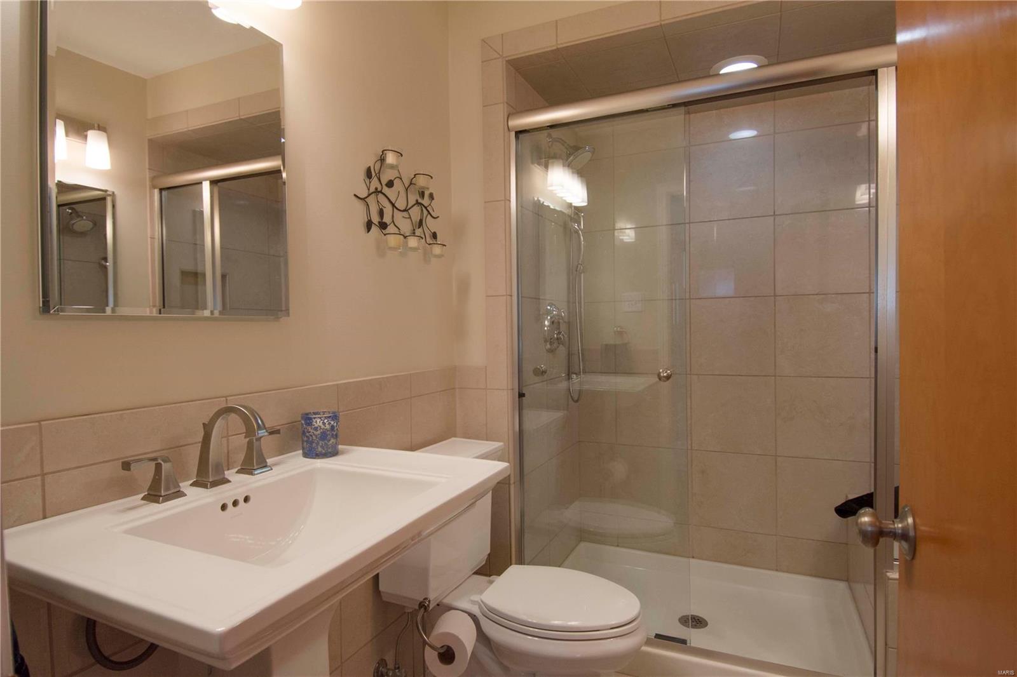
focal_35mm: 20
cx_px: 508
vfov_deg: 63.2
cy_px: 338
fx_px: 551
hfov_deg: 85.4
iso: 800
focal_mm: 13
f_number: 5
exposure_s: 1/100
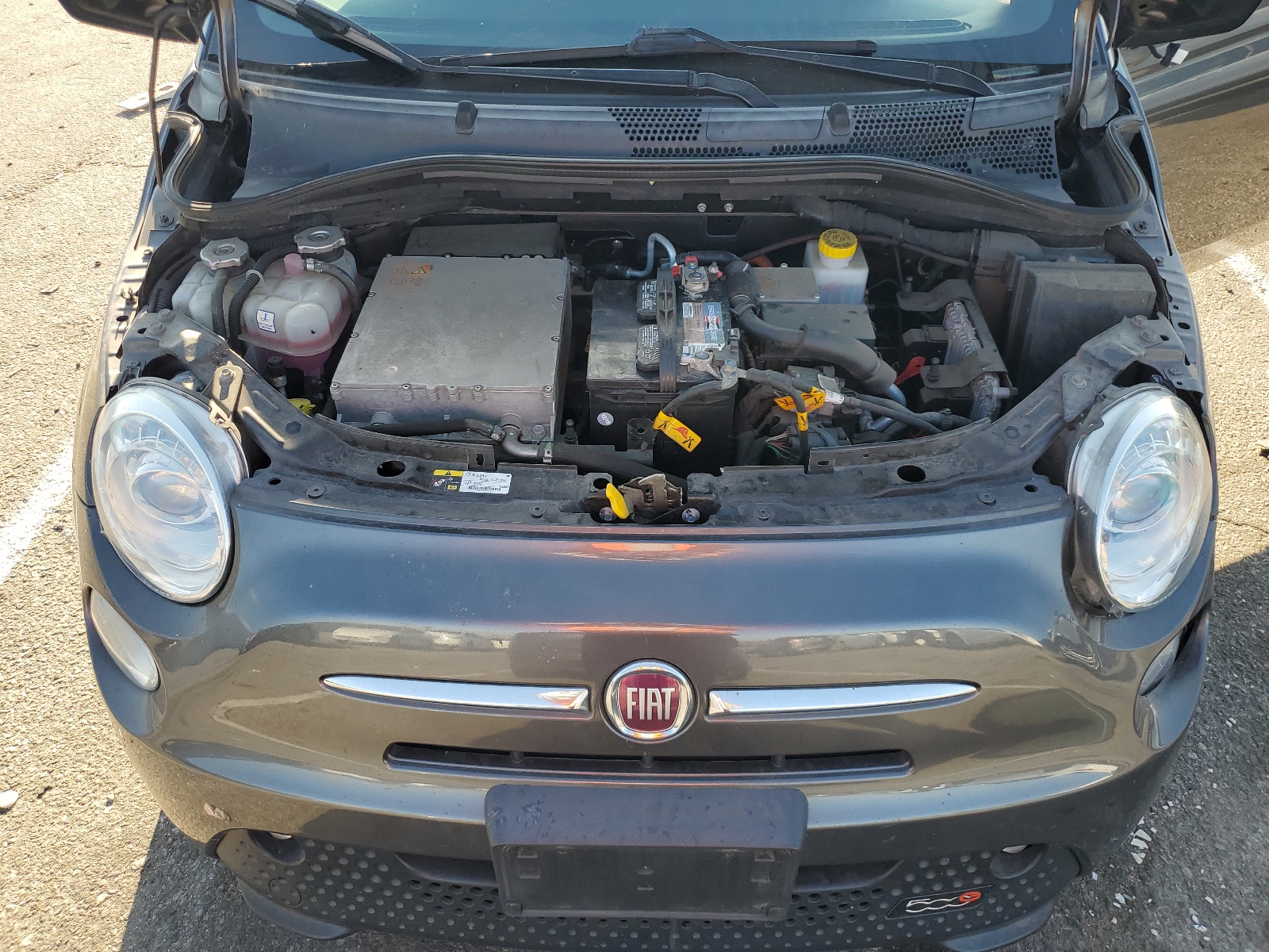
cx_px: 634
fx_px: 953
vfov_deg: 53.1
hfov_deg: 67.3
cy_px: 476
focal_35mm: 26
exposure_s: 1/500
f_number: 1.5
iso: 50
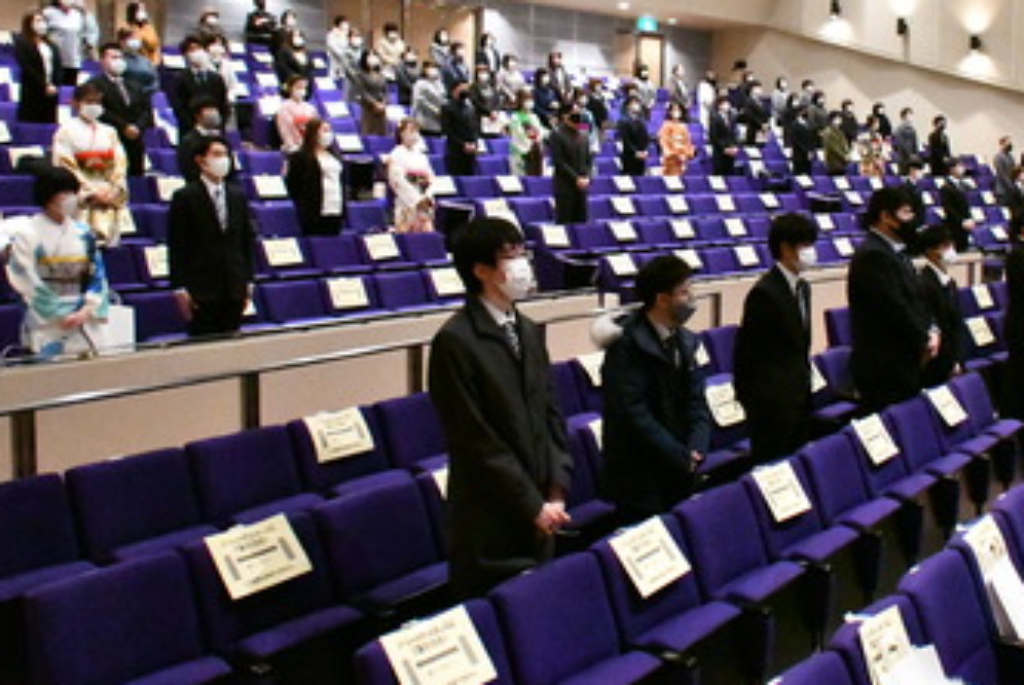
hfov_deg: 48.7
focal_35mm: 39
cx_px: 682
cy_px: 238
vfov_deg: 34.0
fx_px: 1110
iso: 40000
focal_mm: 18
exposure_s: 1/400
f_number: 4.5
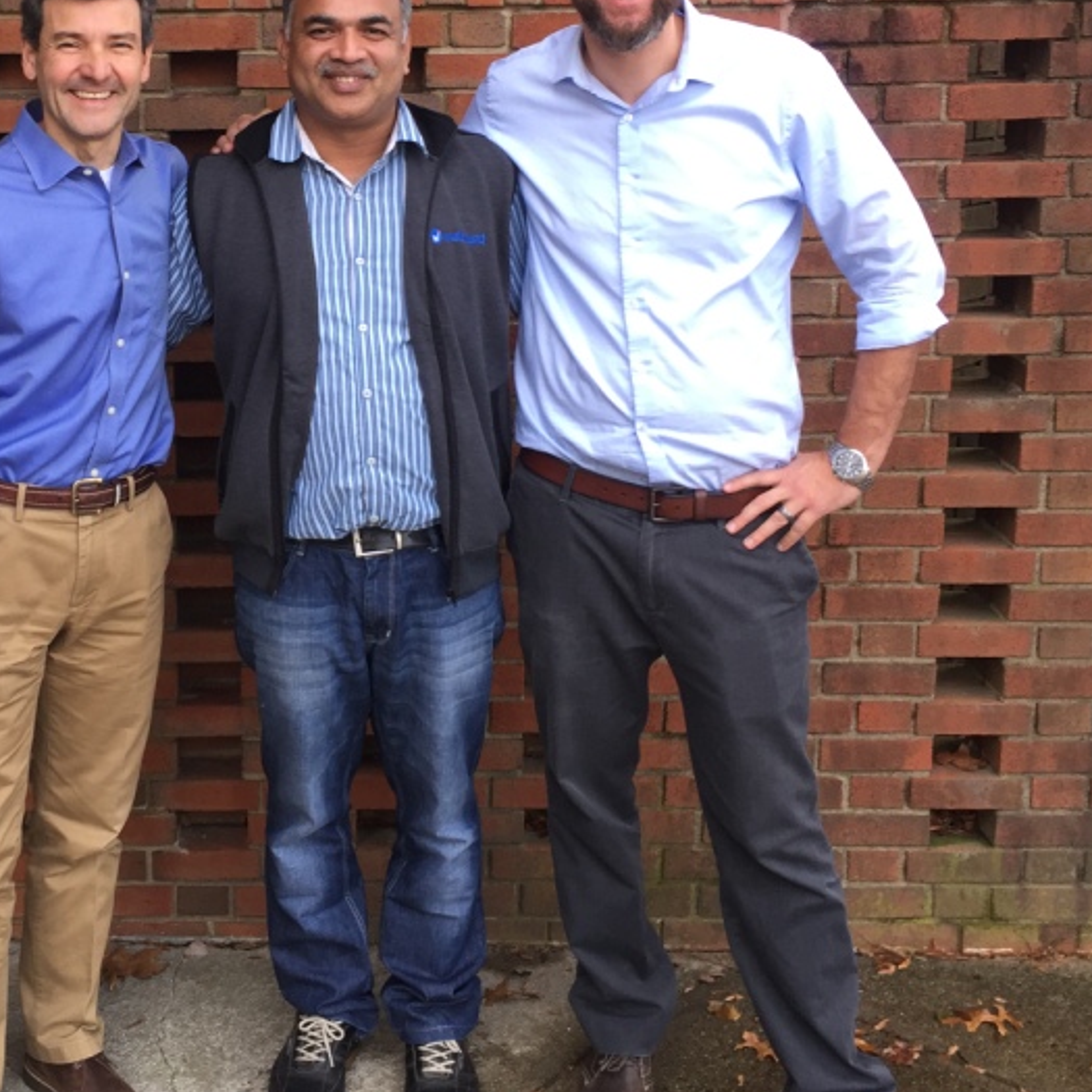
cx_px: 258
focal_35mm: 50
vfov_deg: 33.6
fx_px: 1785
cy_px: 324
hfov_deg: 33.3
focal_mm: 4.15
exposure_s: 1/120
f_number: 2.2
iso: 32
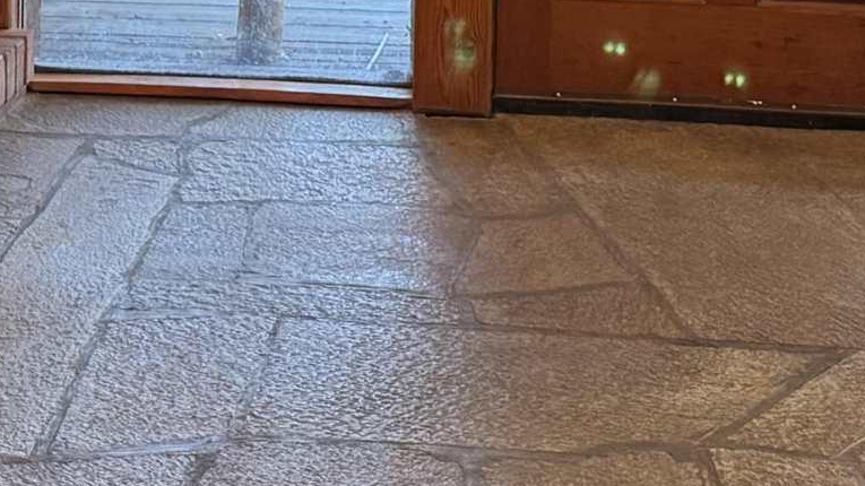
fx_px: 2408
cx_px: 382
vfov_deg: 10.5
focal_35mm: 105
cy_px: -513
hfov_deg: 20.4
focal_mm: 6.76
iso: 250
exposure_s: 1/60
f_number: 1.78
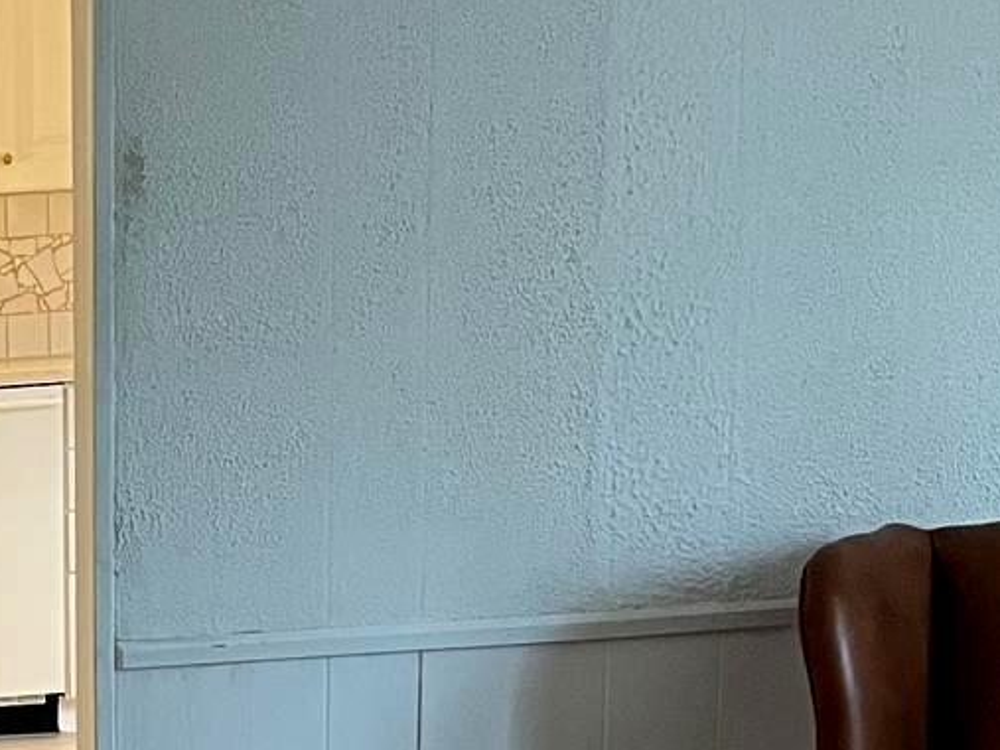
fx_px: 3033
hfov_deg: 16.7
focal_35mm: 105
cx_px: -582
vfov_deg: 13.7
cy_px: 878
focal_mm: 5.1
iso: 320
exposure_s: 1/60
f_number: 1.6
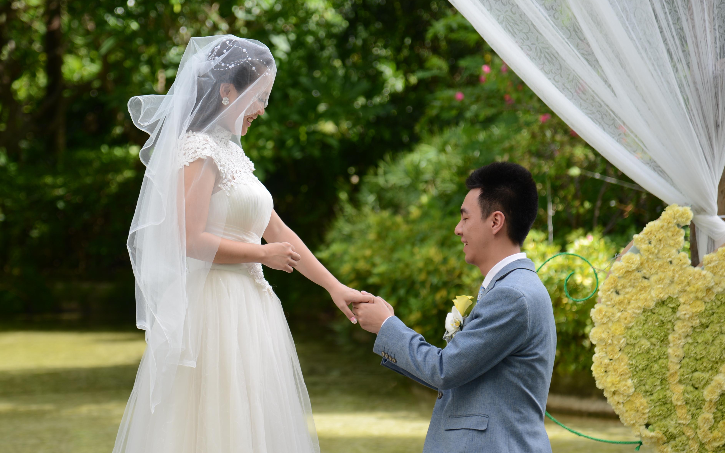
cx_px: 295
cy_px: 268
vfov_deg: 9.0
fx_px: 2885
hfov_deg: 14.3
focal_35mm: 146
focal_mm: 120
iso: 100
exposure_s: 1/250
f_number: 4
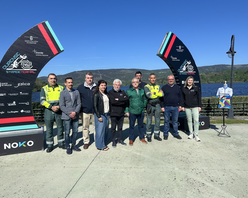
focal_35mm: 26
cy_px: 97
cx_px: 128
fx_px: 191
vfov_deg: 54.9
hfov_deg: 66.0
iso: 80
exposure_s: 1/4762
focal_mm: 6.86
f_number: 1.78
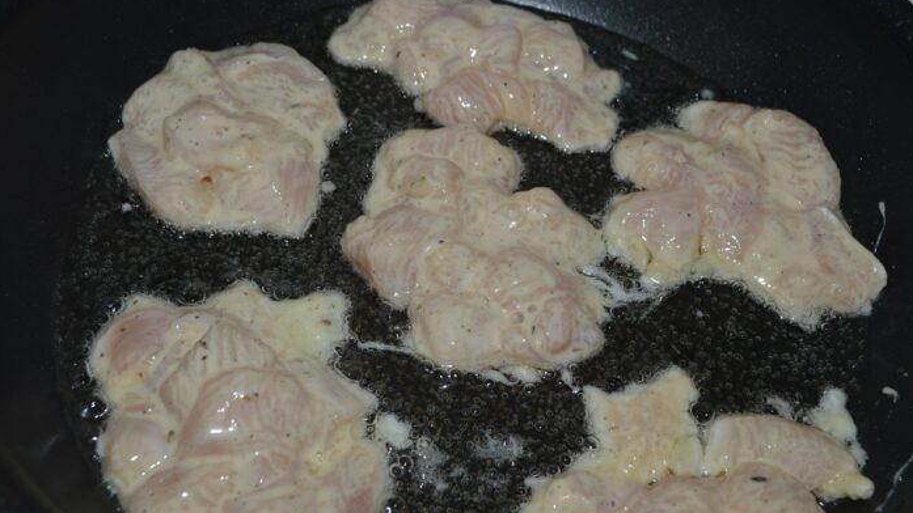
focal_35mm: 41
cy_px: 265
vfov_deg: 29.0
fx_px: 993
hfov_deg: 49.4
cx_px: 456
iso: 100
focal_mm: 26
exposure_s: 1/60
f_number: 8
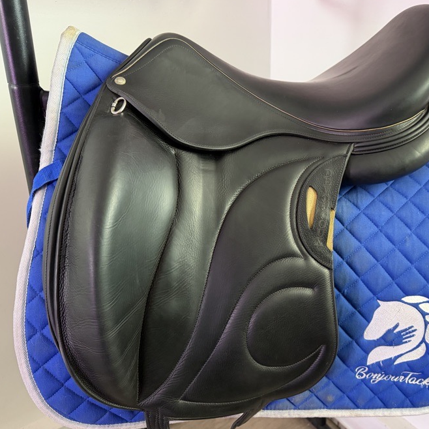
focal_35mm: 29
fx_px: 407
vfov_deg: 55.6
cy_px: 211
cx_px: 279
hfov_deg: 54.7
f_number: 1.78
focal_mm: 6.76
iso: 640
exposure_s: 1/40
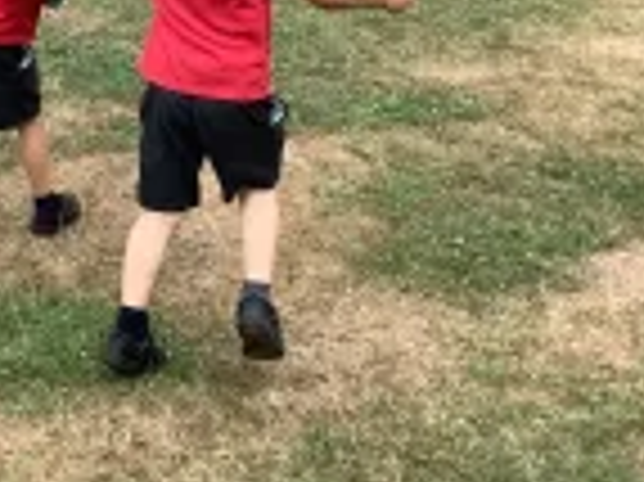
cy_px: 158
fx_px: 1450
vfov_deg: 18.8
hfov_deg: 23.8
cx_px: -18
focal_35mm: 78
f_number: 2.4
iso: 25
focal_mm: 3.3
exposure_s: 1/529
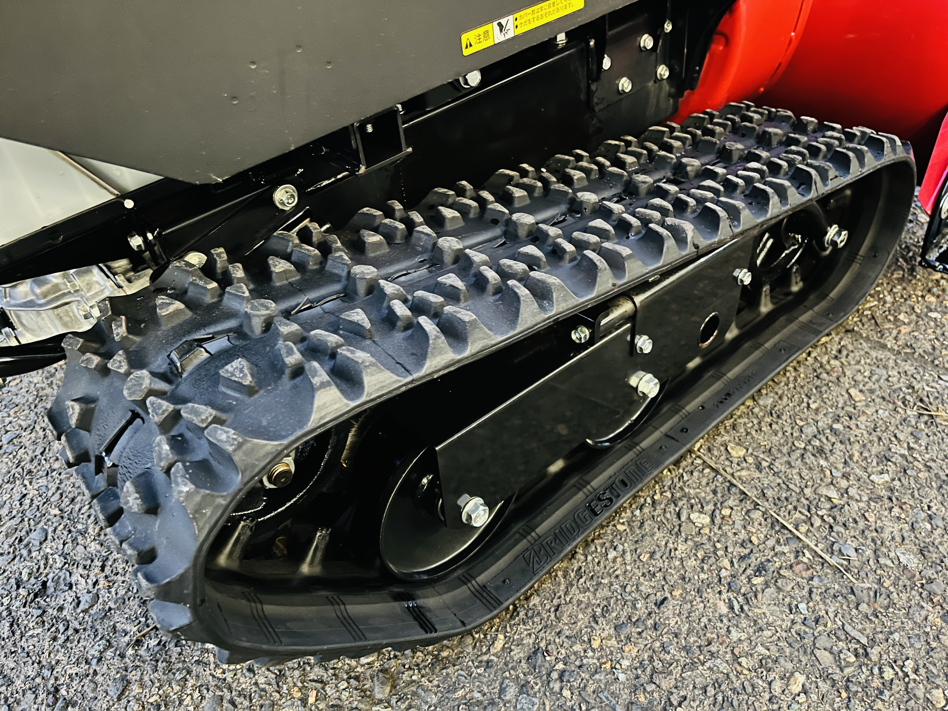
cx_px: 474
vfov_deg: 53.1
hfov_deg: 67.3
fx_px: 712
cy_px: 356
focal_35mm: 26
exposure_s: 1/15
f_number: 1.6
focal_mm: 5.1
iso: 640
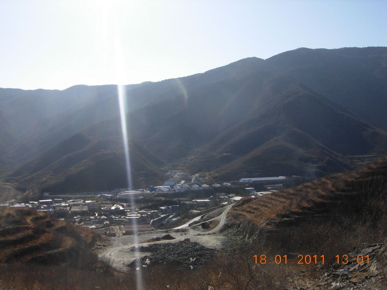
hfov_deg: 51.4
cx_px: 194
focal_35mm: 36
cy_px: 145
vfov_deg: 39.7
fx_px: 402
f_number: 6.1
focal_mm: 7.5
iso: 50
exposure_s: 1/443
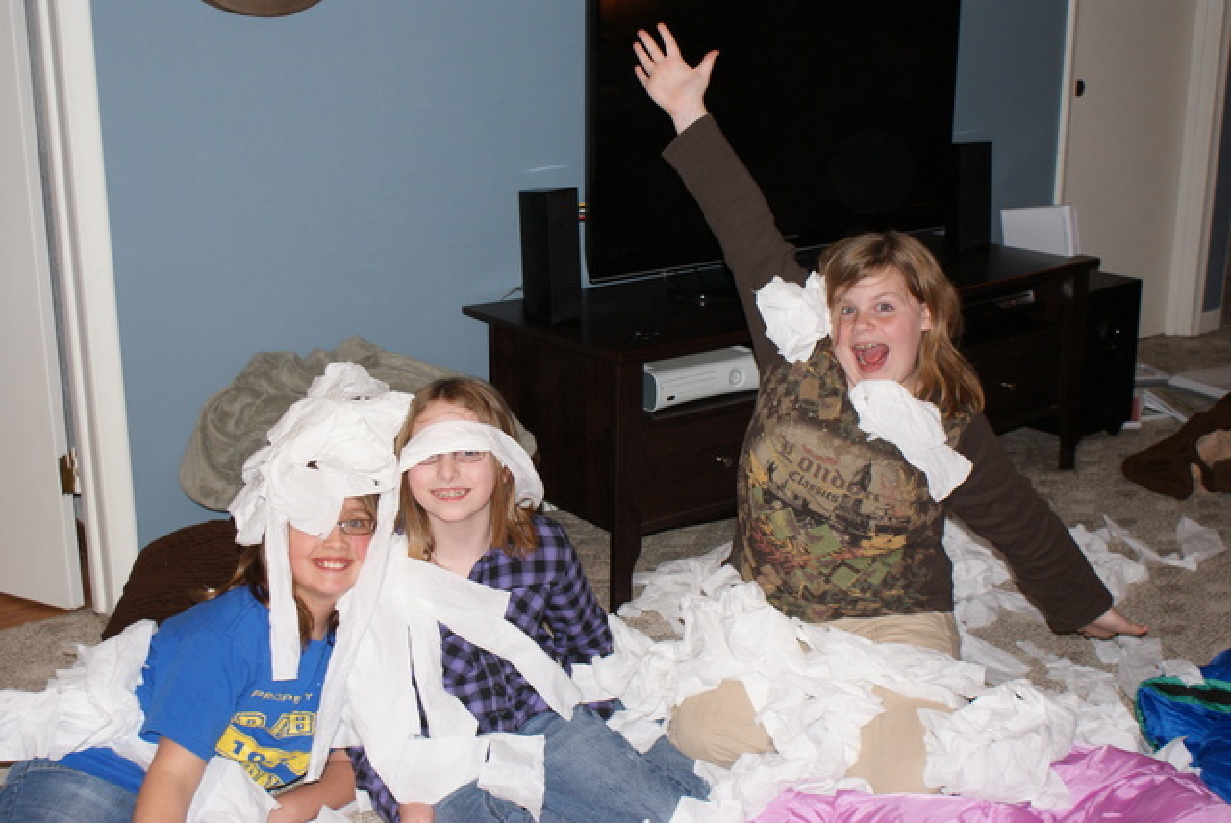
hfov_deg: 46.4
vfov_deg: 32.0
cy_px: 412
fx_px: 1437
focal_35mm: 42
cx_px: 616
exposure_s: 1/60
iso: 400
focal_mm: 28
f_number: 5
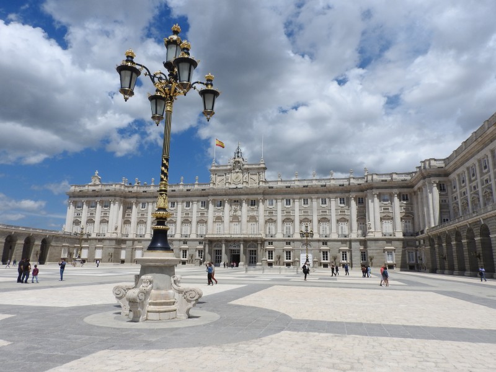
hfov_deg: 71.6
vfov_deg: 56.8
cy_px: 186
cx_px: 248
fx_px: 344
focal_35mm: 24
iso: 100
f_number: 4.8
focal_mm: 4.3
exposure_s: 1/1600
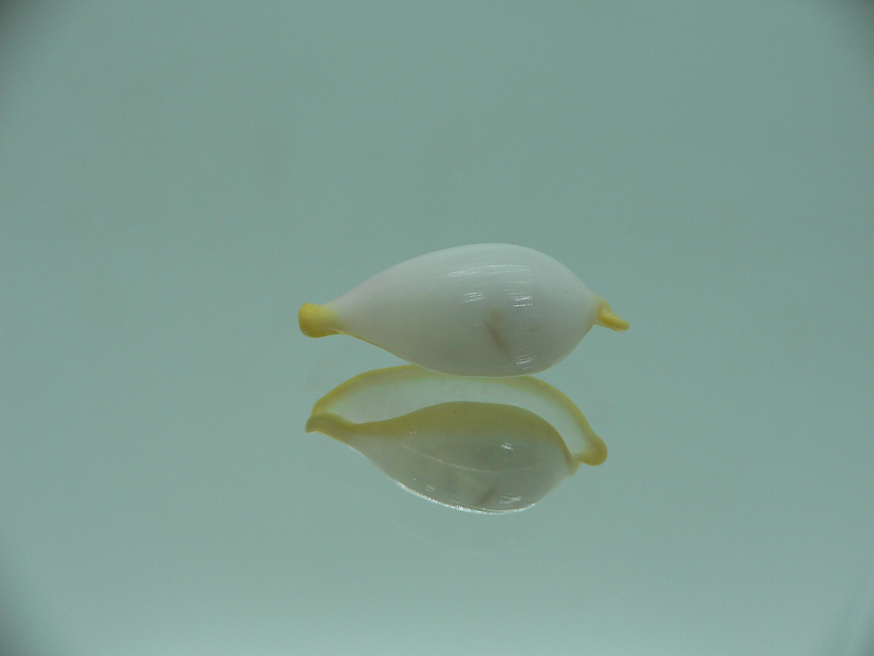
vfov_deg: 40.7
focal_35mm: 35
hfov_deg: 52.6
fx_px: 884
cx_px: 437
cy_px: 328
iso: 80
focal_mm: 4.6
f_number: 2.8
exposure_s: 1/80
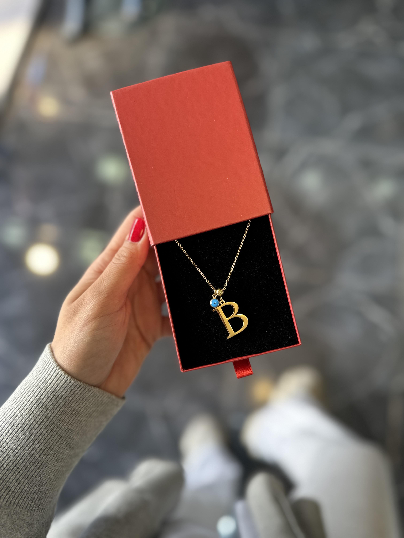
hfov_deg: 56.8
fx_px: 373
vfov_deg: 71.6
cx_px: 202
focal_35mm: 24
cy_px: 269
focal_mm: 6.86
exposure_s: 1/100
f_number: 1.78
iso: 125
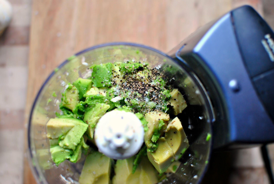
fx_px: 400
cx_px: 137
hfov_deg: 37.8
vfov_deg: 25.8
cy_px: 92
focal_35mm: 52
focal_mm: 35
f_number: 2.5
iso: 360
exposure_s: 1/160
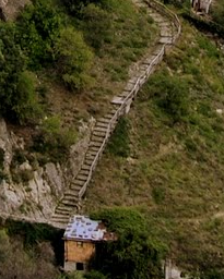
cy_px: -286
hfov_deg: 7.6
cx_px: 43
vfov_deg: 8.9
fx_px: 1681
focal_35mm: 203
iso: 100
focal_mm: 18
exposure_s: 1/100
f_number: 5
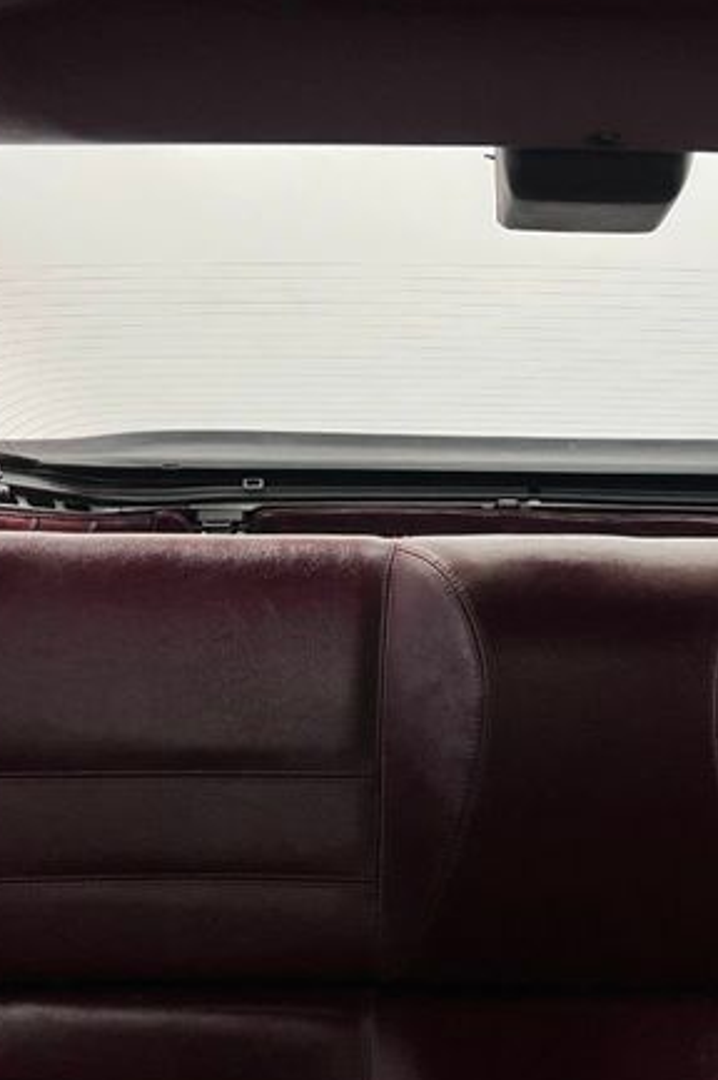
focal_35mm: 40
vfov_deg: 48.5
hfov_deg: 32.5
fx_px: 1198
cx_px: 561
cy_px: 559
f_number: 1.5
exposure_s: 1/60
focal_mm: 5.7
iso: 160
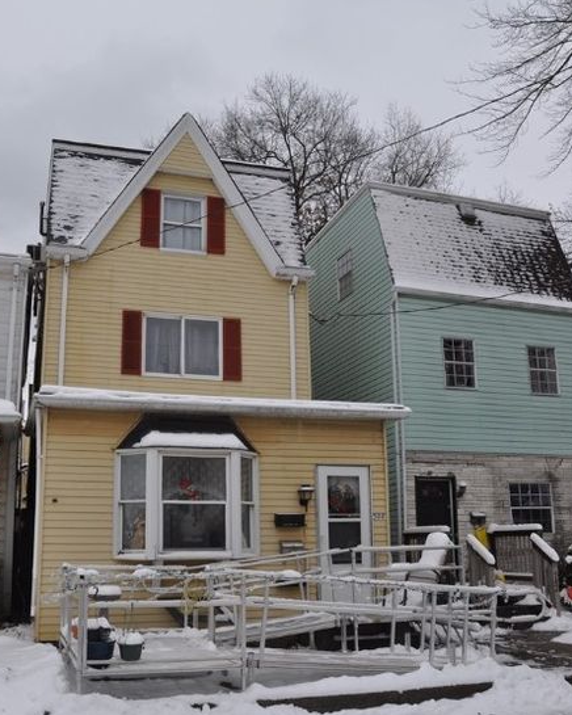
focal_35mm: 35
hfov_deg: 42.1
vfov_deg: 51.5
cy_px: 377
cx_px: 247
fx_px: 741
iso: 200
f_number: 9
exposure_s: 1/320
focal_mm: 18
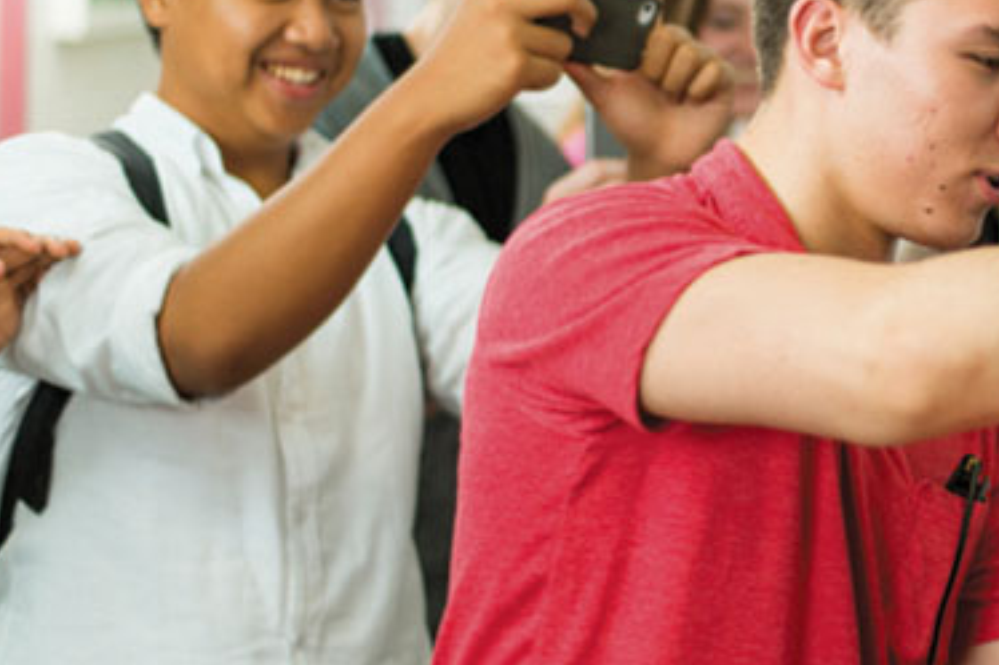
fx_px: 2968
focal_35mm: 107
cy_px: 267
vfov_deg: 12.8
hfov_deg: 18.5
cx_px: 1055
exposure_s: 1/100
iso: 100
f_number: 2
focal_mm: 50
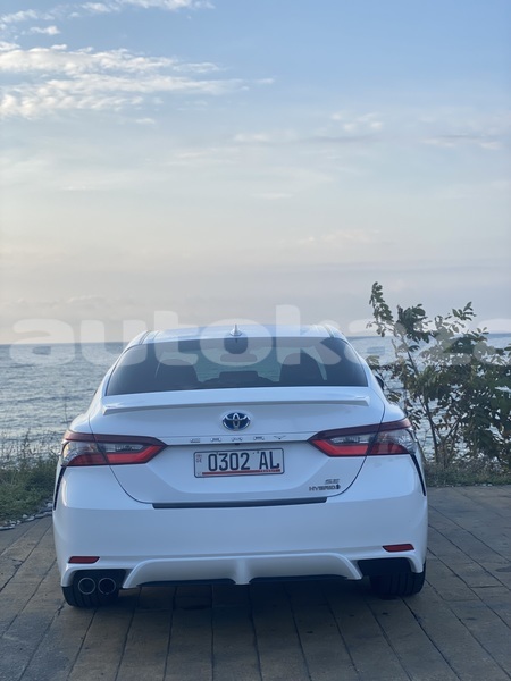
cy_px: 340
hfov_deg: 28.0
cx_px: 256
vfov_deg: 36.8
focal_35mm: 52
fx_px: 1023
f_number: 2
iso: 20
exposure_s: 1/335
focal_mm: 6
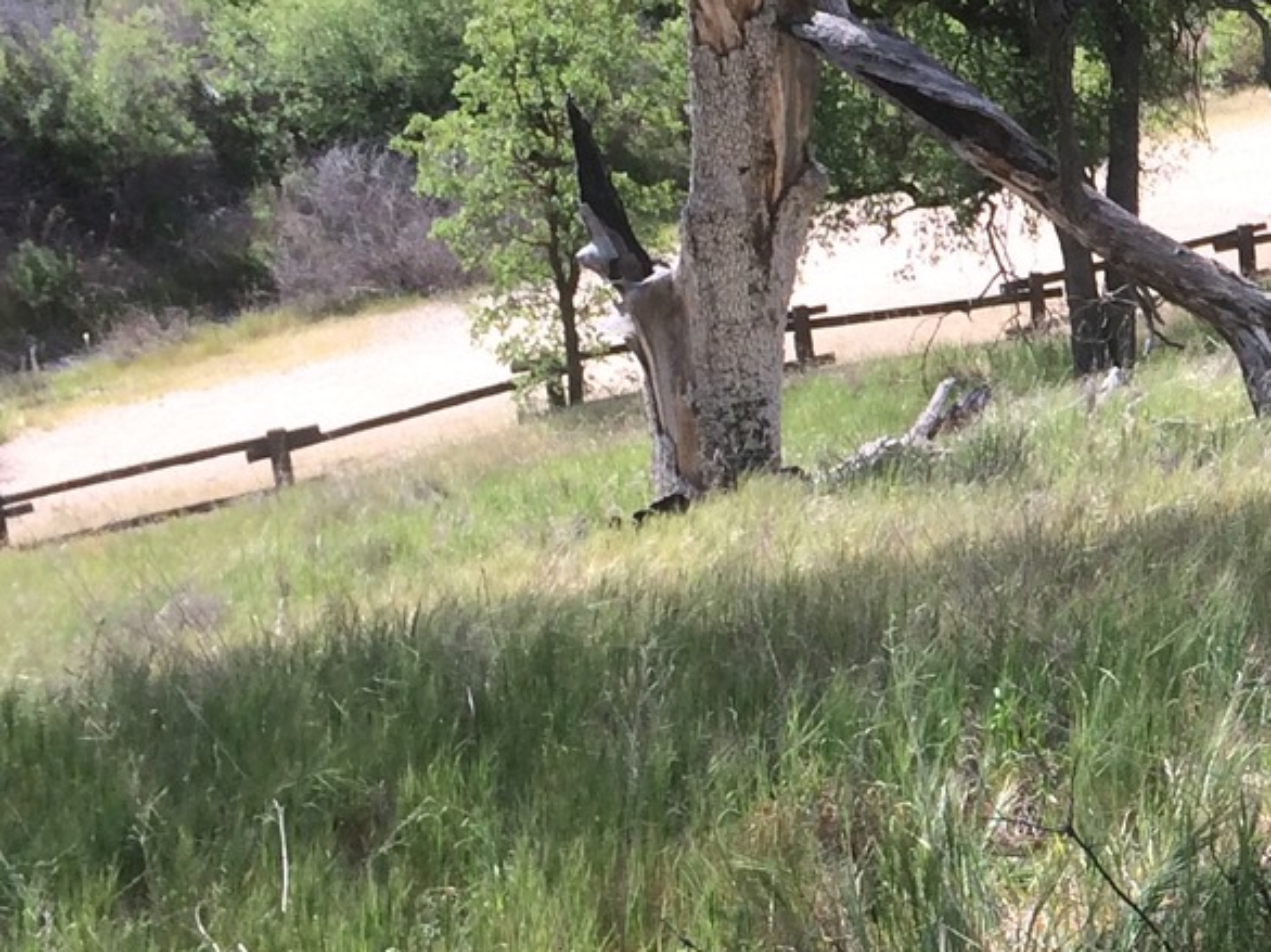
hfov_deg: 18.0
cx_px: 1822
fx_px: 3634
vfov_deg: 14.9
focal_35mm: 99
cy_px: 648
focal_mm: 4.15
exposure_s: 1/622
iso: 32
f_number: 2.2
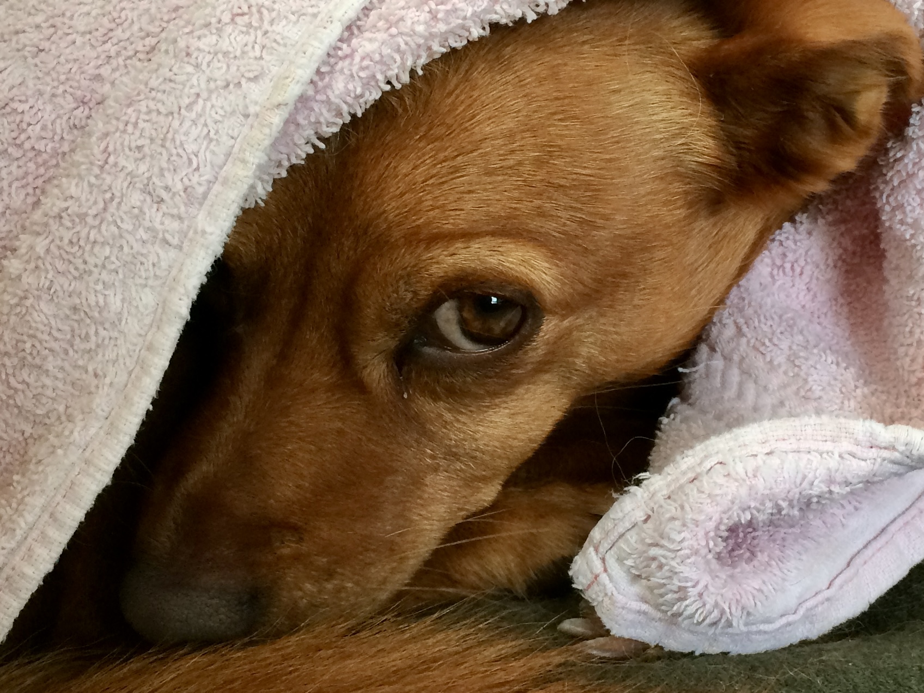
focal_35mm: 29
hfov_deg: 61.7
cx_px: 462
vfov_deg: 48.2
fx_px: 774
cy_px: 346
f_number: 2.2
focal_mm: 4.15
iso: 64
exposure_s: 1/33
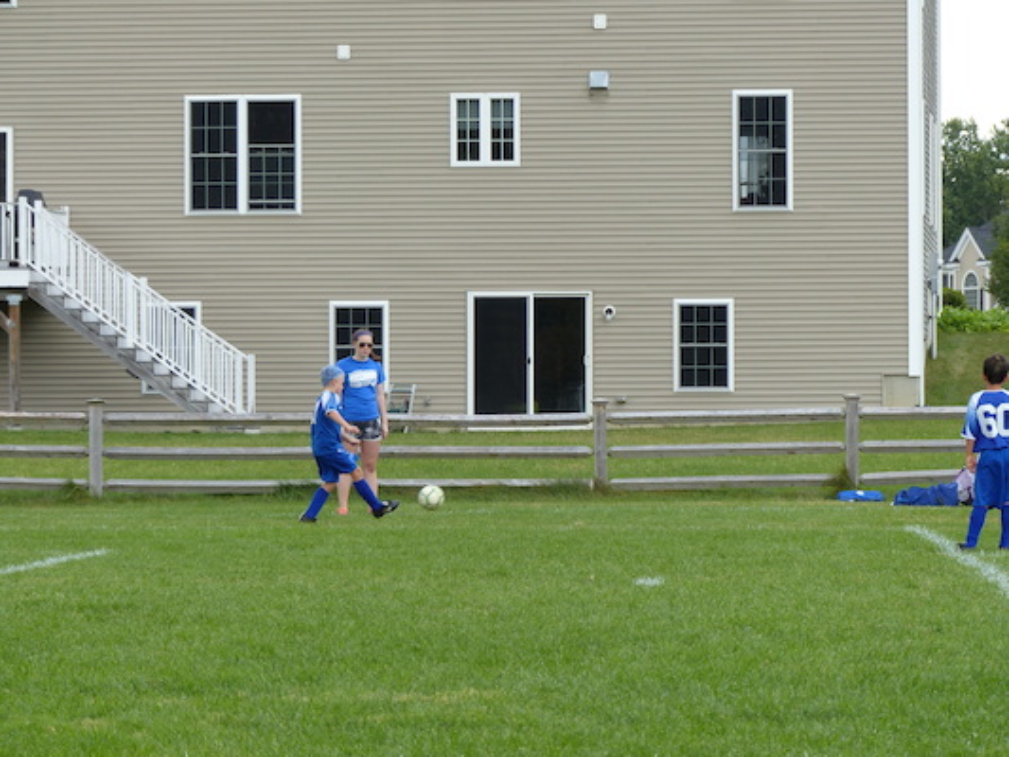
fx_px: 4956
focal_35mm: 170
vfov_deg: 8.7
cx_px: 504
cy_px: 378
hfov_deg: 11.6
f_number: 2.8
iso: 100
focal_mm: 30.6
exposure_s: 1/500
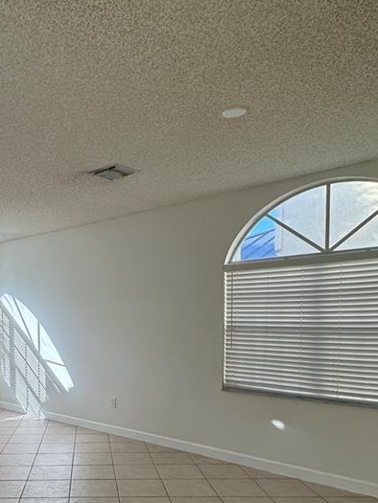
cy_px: 352
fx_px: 466
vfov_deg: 55.1
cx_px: 72
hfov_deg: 42.1
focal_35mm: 32
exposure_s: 1/212
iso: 40
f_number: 2.2
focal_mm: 2.22
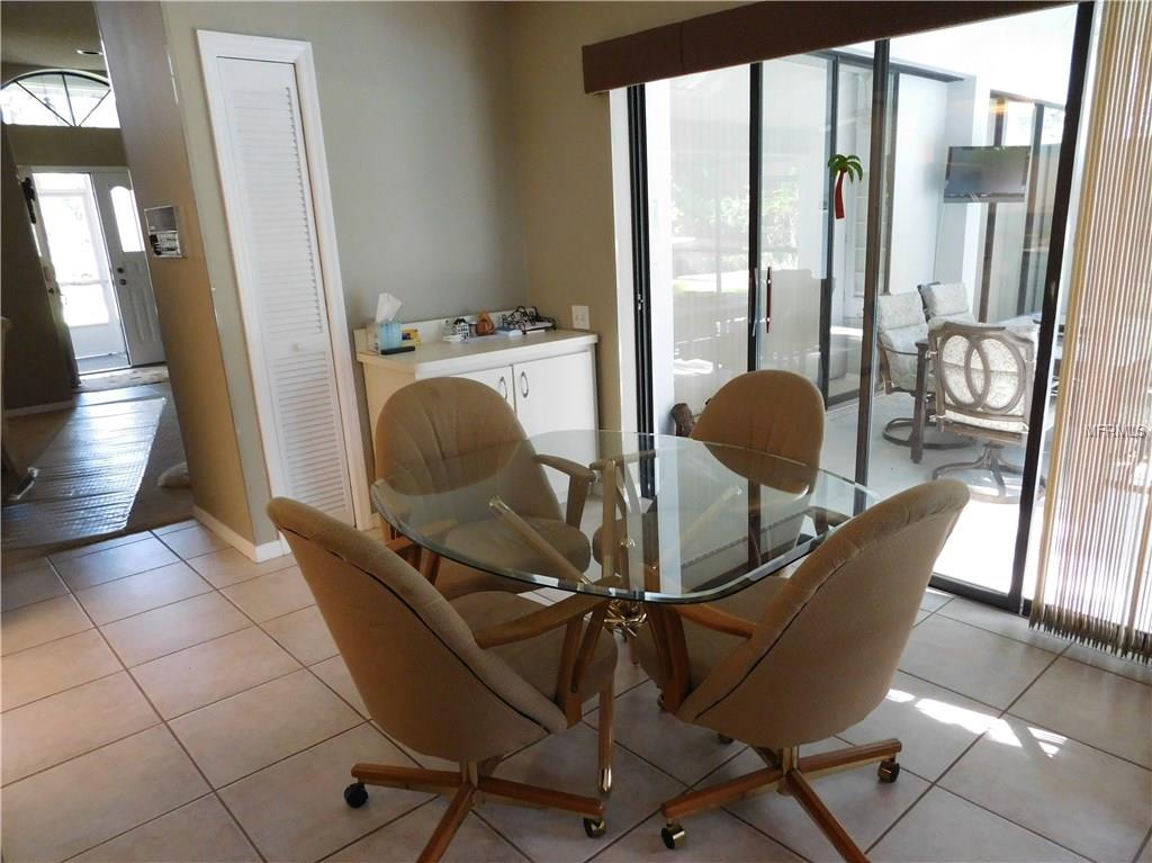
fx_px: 765
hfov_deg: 74.0
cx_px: 576
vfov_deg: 58.8
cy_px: 432
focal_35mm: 23
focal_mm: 4
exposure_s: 1/30
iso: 360
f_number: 3
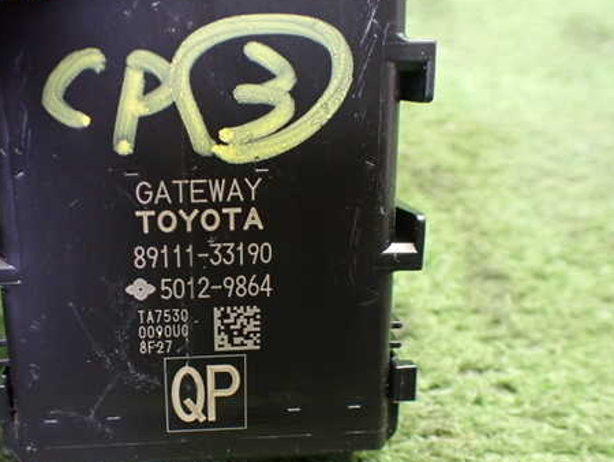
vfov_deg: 35.9
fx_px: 710
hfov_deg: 46.1
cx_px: 209
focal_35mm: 40
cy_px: 276
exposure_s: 1/30
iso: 1000
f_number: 2.3
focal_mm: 5.4
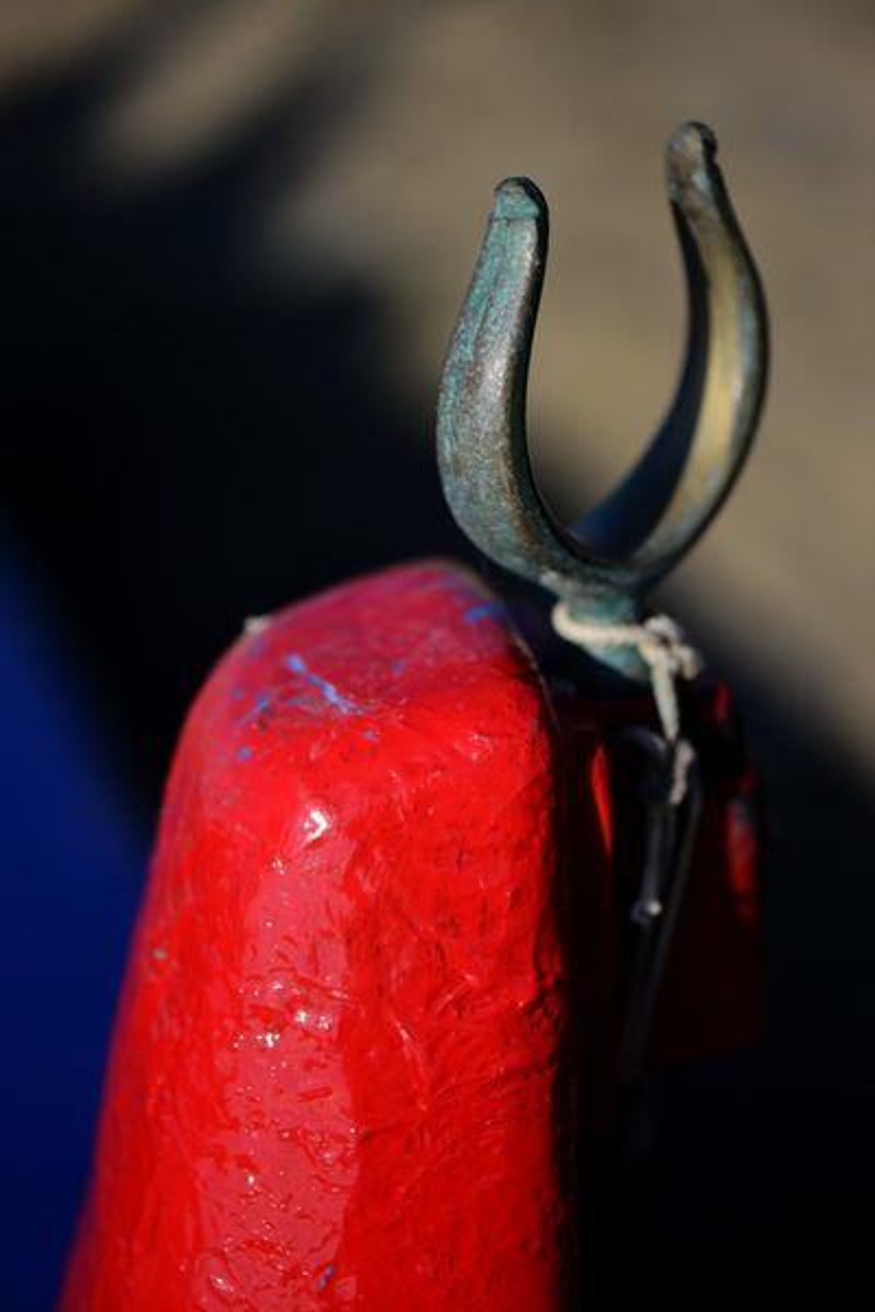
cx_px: 438
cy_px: 656
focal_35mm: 105
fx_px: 3828
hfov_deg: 13.0
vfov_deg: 19.5
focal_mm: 105
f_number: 3
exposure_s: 1/1600
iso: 100
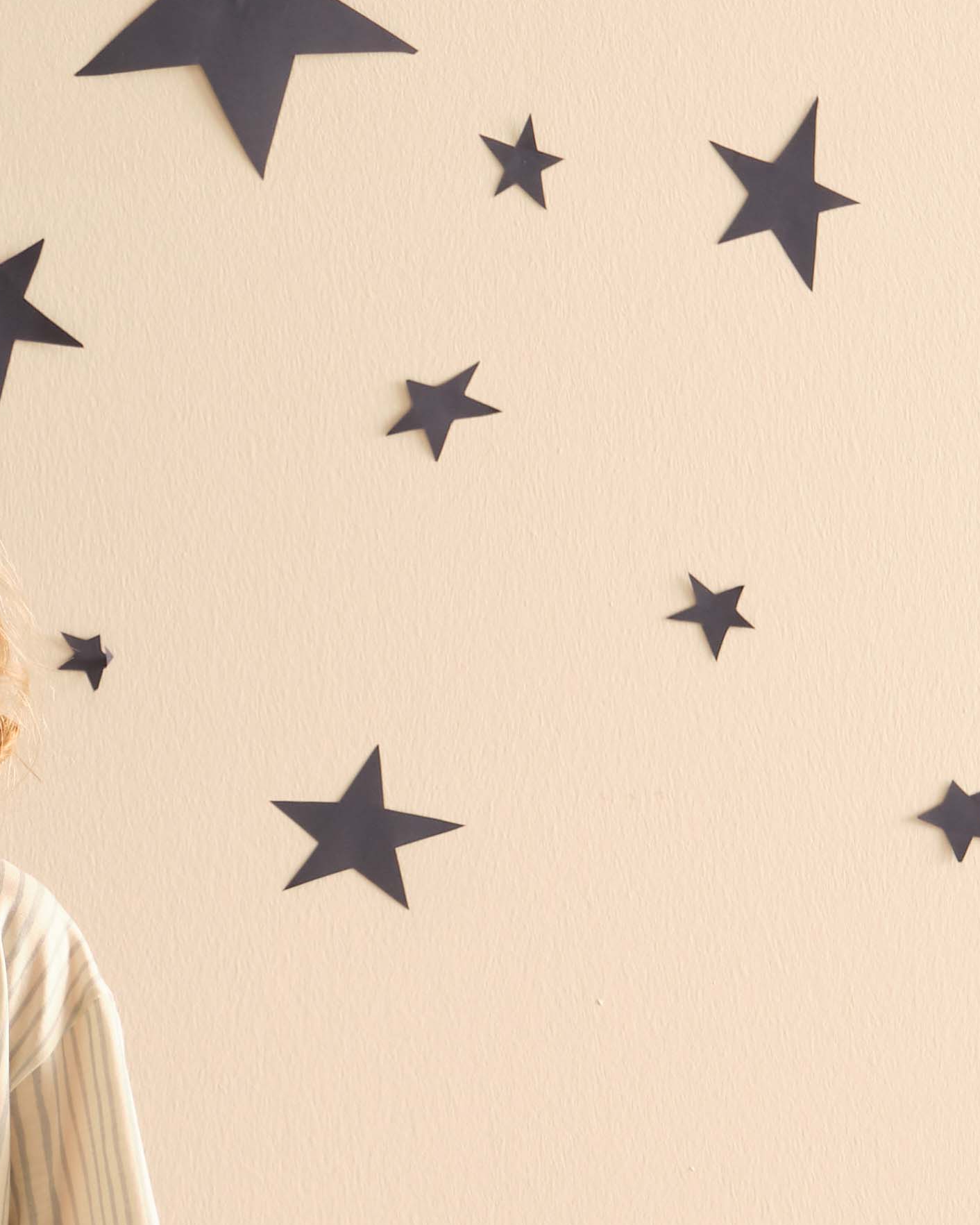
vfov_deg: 12.4
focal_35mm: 155
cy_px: 938
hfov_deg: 9.8
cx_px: -227
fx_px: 5620
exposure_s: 1/160
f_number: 9
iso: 200
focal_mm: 32.1
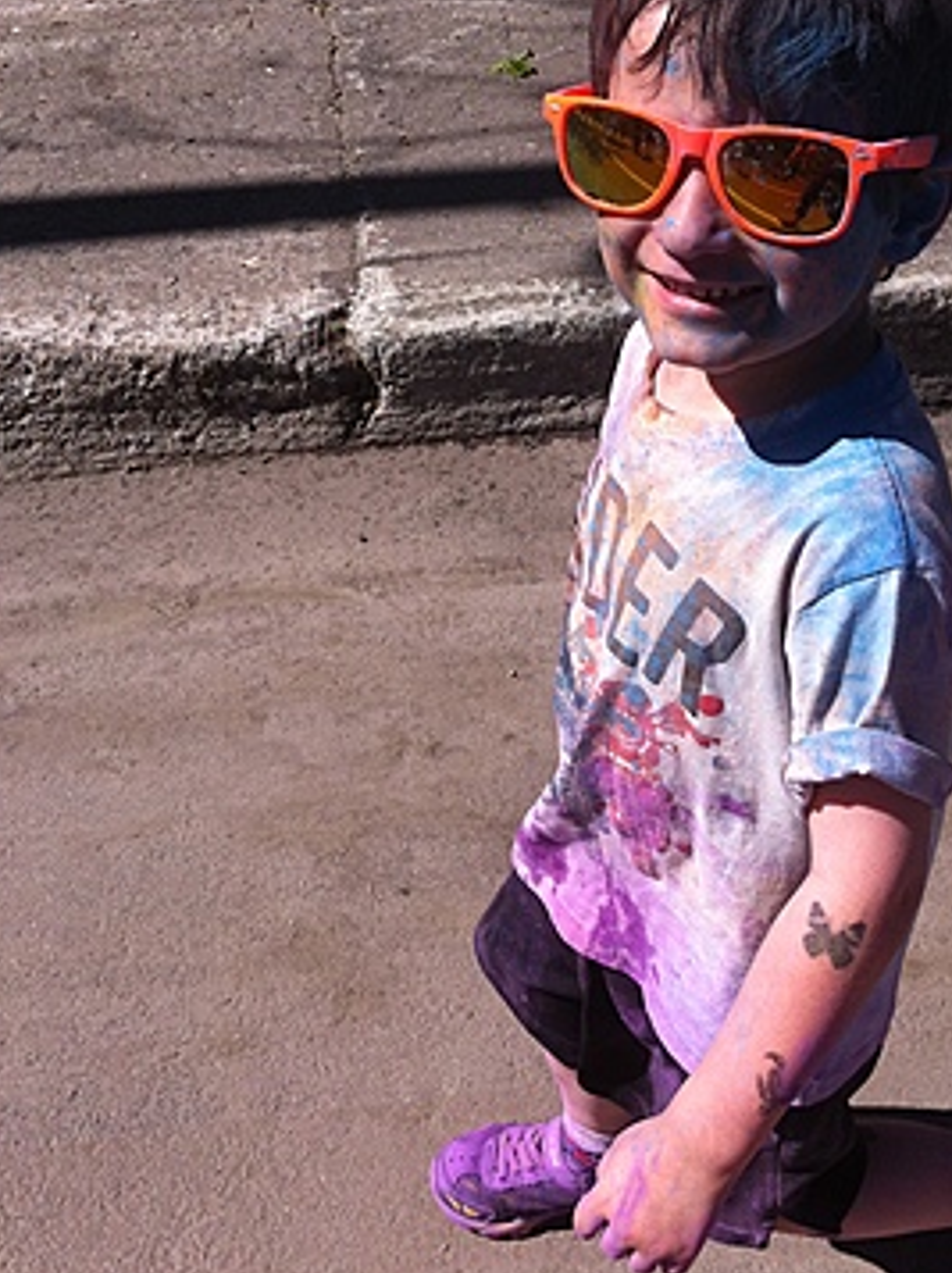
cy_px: 524
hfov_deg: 30.8
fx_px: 1727
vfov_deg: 40.3
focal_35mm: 47
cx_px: 529
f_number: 2.8
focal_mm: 3.85
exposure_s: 1/1676
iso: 80
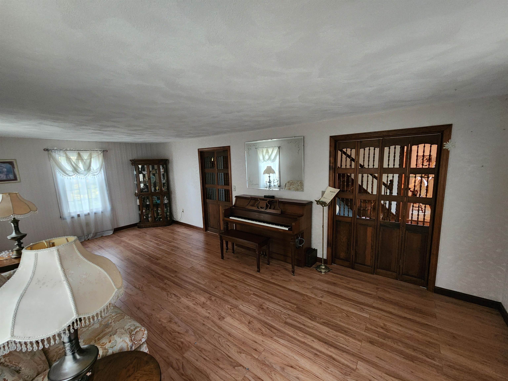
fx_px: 191
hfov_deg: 106.2
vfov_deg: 89.9
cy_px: 190
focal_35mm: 13
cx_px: 254
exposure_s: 1/30
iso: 640
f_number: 2.2
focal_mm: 2.2
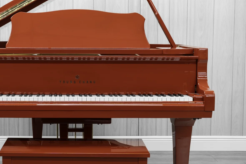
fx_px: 519
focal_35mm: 76
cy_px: 75
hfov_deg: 26.5
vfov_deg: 17.9
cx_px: 80
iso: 100
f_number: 8
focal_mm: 35
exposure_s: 1/3
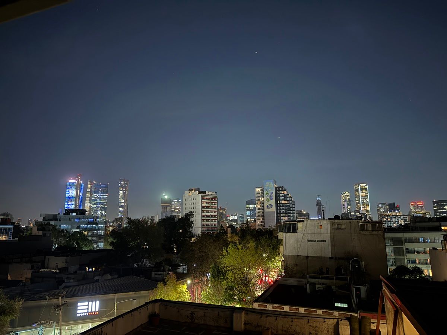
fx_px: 310
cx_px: 224
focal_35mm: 24
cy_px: 168
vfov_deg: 56.8
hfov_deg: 71.6
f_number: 1.78
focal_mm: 6.76
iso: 1600
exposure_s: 1/9
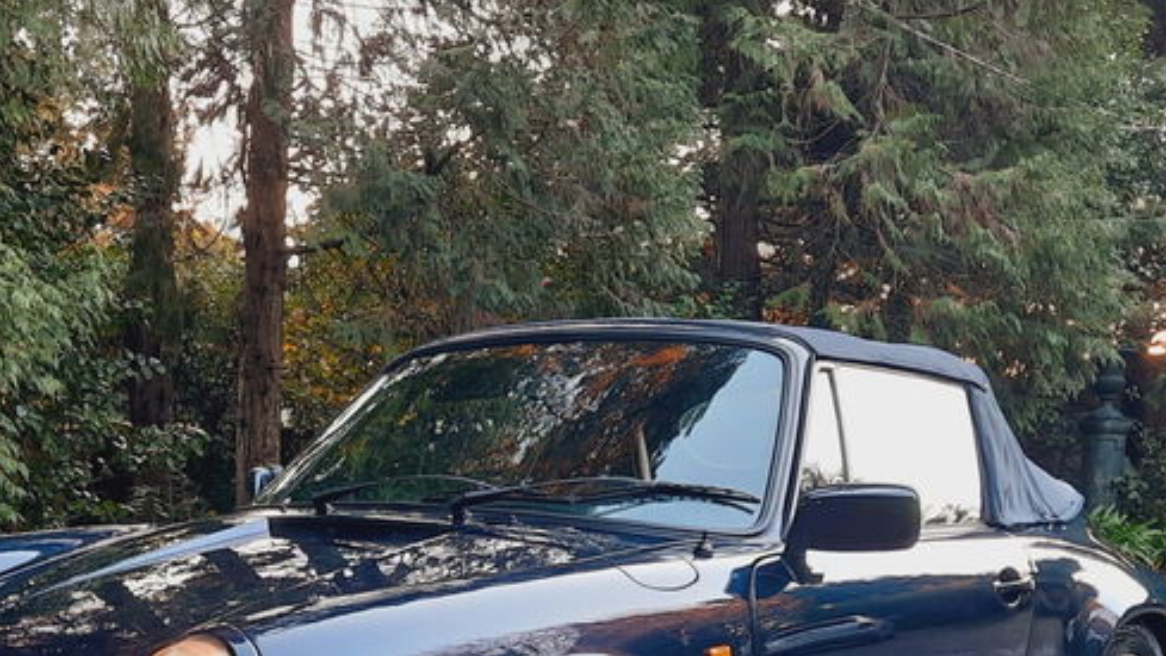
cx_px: 436
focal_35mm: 57
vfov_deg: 20.4
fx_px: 1762
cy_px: 668
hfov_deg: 36.4
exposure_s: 1/30
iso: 160
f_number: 2
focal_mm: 4.6
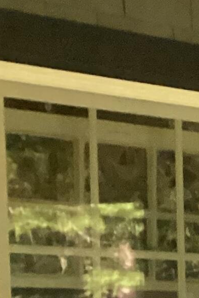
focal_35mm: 165
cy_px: 488
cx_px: 721
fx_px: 1367
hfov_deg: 6.9
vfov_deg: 11.7
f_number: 2.4
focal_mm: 3.3
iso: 320
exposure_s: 1/60
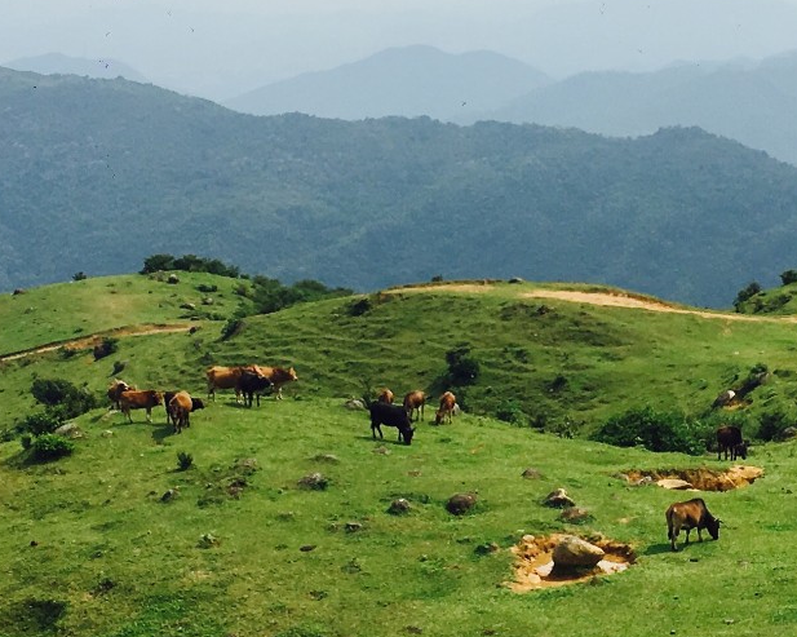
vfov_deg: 16.3
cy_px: 211
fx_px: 2216
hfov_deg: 20.3
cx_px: 546
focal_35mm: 94
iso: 25
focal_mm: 4.15
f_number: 2.2
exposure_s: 1/1972
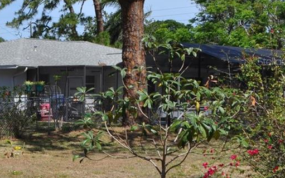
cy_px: 61
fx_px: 668
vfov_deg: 15.2
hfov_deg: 20.6
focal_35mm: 86
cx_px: -139
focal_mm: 18
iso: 200
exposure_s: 1/400
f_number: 10
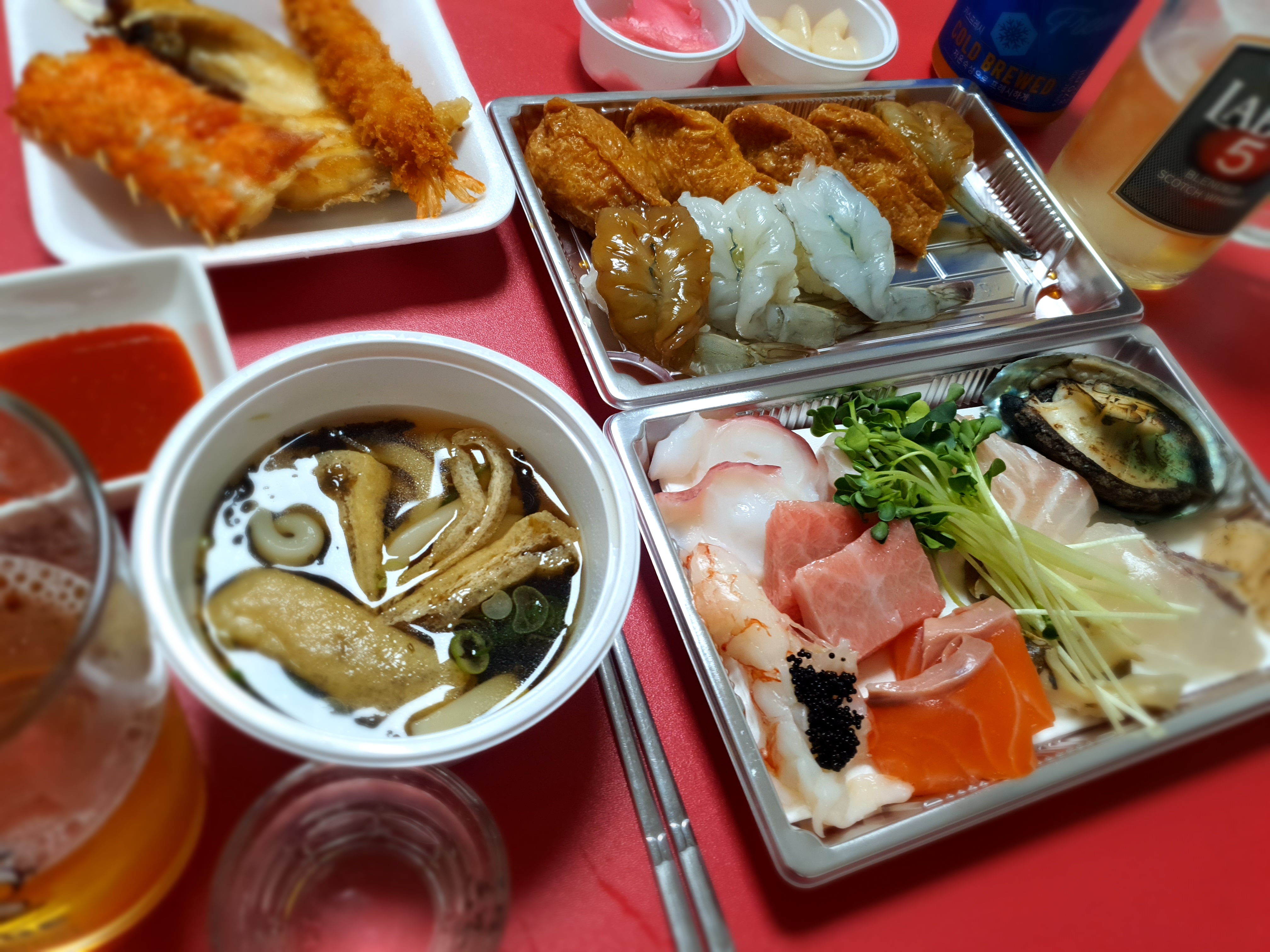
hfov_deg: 67.3
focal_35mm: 26
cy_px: 476
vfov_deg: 53.1
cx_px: 635
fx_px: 954
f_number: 1.5
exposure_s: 1/60
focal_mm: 4.3
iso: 80
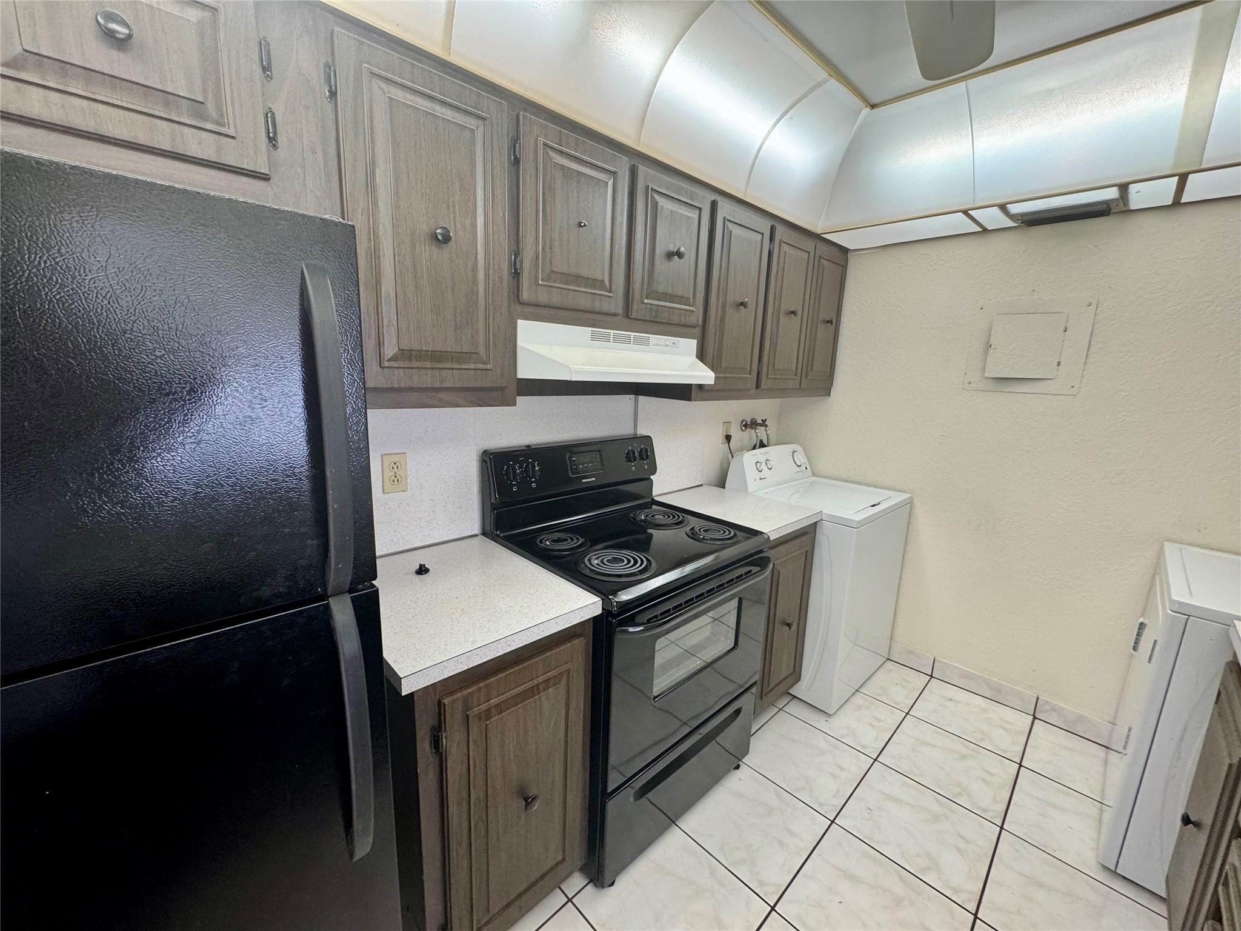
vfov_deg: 85.7
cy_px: 466
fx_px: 502
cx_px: 620
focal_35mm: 14
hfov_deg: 102.1
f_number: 2.2
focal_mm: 2.22
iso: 200
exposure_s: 1/60
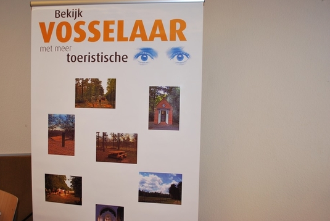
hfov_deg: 51.8
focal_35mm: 37
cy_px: 101
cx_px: 149
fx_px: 340
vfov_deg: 36.0
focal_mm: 22
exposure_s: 1/60
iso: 200
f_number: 4
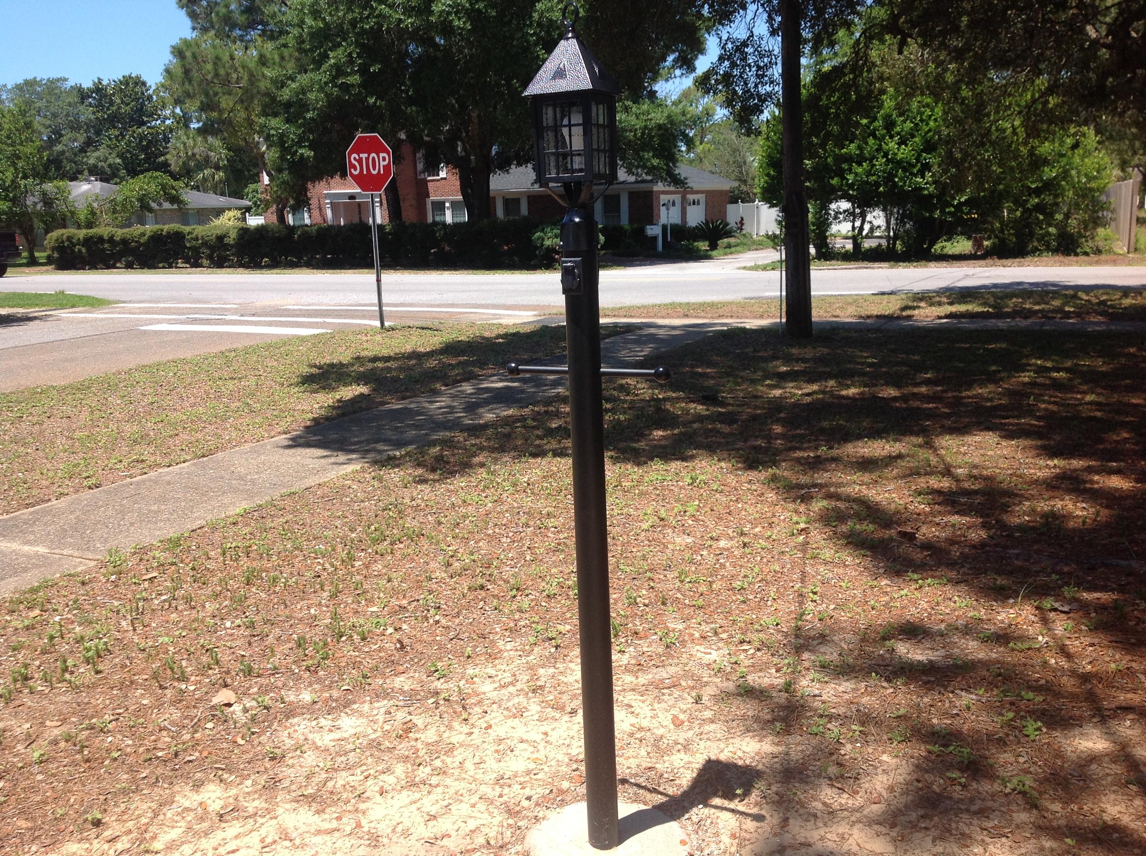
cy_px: 428
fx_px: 1157
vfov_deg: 40.6
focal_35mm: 35
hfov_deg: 52.7
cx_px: 573
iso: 50
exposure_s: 1/1080
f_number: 2.4
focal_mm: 4.28
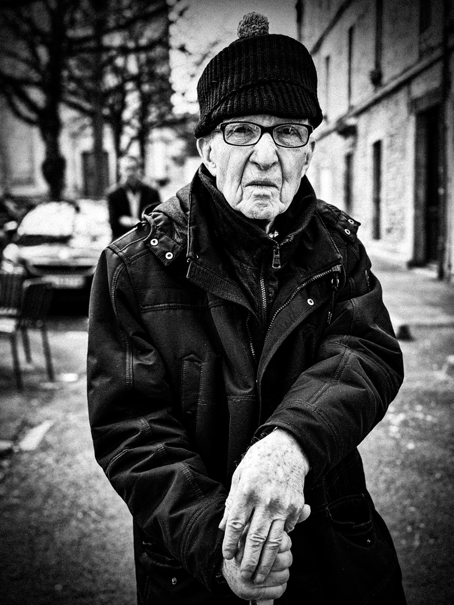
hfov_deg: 30.3
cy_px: 302
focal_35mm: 48
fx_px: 839
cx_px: 227
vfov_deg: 39.7
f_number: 1.8
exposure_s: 1/1200
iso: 80
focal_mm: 6.86
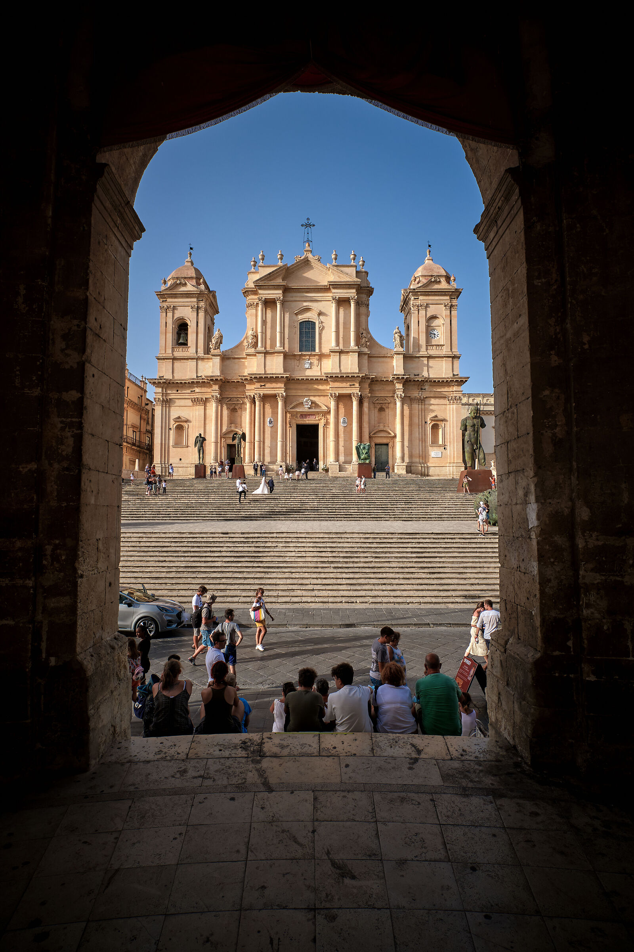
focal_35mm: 17
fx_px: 449
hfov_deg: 70.4
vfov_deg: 93.3
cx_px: 317
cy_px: 476
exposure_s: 1/200
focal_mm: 11
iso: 125
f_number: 10
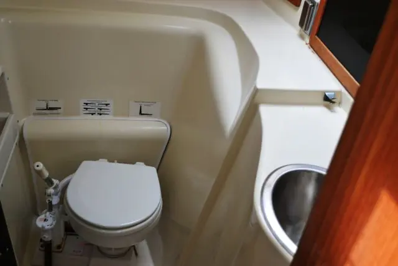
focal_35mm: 42
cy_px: 133
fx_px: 464
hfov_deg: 46.4
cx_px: 199
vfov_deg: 31.9
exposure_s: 1/80
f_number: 4.5
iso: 400
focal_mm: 28
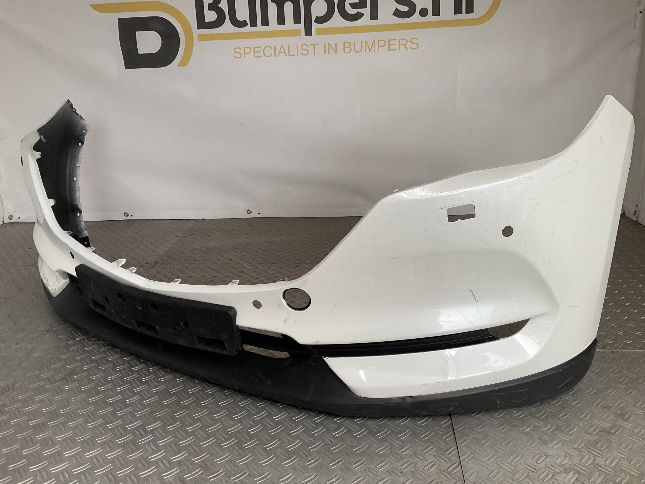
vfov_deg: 48.2
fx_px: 540
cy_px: 242
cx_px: 322
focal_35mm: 29
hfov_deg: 61.7
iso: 40
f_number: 1.8
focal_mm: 3
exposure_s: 1/100
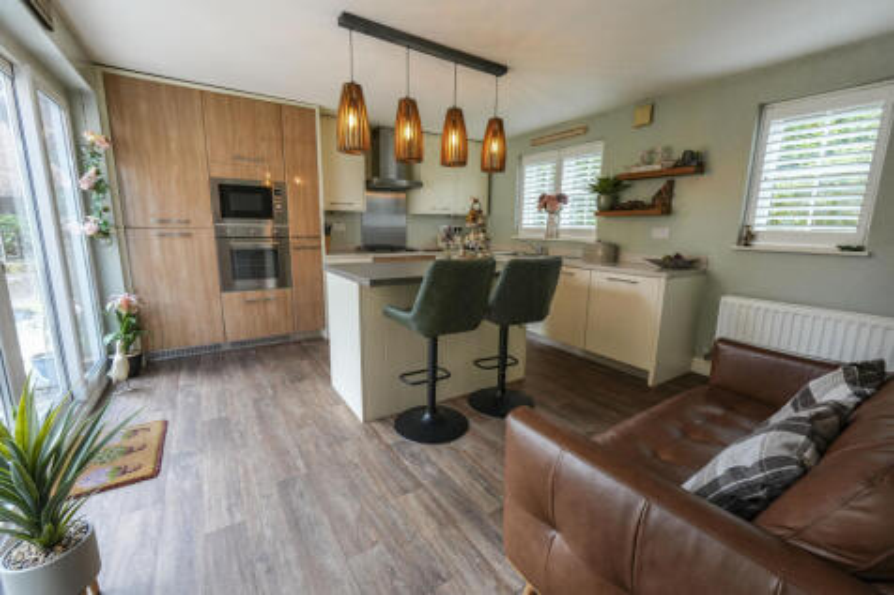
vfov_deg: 77.3
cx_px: 447
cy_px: 298
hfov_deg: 100.4
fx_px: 372
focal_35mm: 15
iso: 800
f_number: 4
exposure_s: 1/160
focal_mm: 10
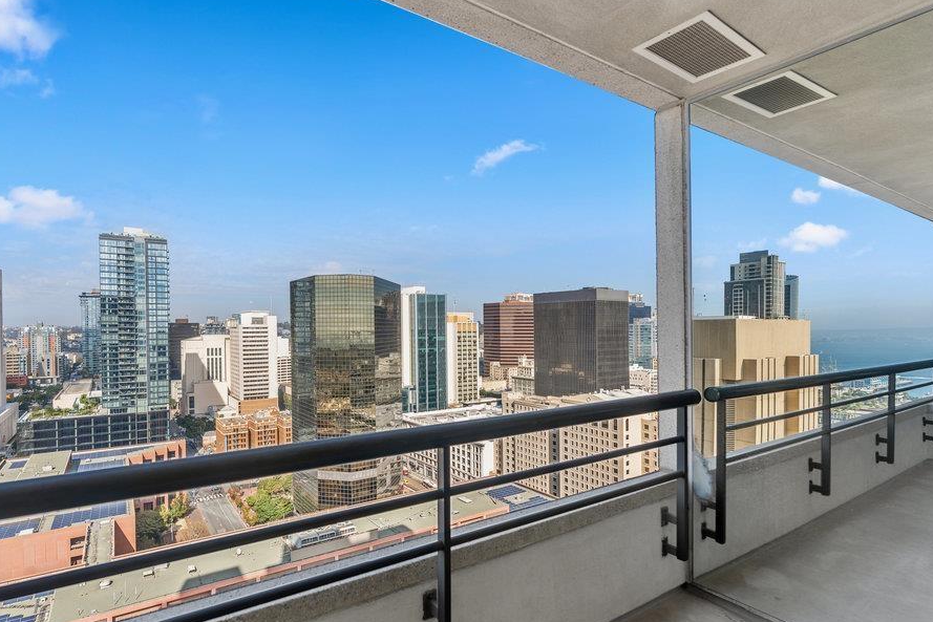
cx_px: 414
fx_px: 467
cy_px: 338
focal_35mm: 18
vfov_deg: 67.3
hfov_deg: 89.6
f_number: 5
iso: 100
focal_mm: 16
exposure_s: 1/50
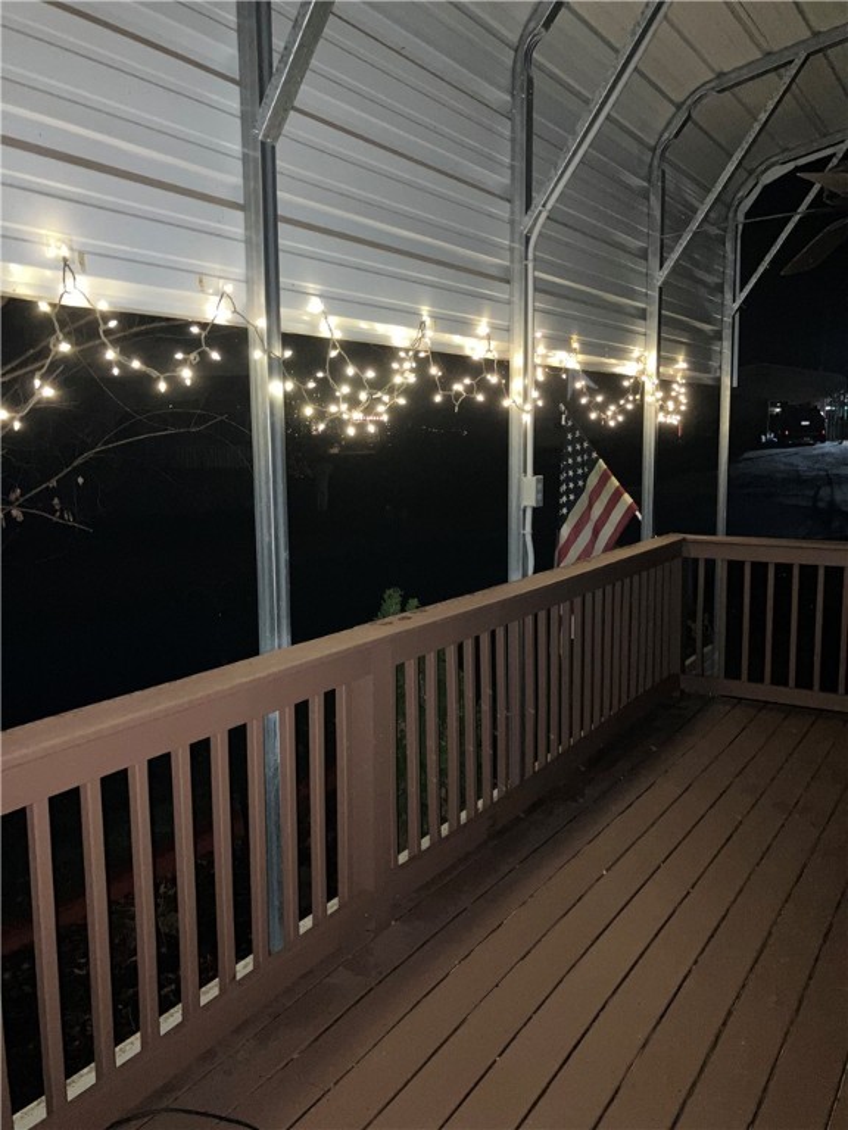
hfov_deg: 49.7
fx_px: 915
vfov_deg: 63.4
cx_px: 424
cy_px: 565
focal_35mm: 28
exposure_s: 1/4
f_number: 1.8
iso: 400
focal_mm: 3.99
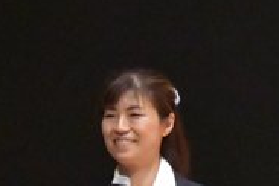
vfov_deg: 1.0
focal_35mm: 1336
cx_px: 22
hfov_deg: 1.5
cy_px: 335
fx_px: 10353
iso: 16000
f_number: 5.6
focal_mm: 210
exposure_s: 1/400
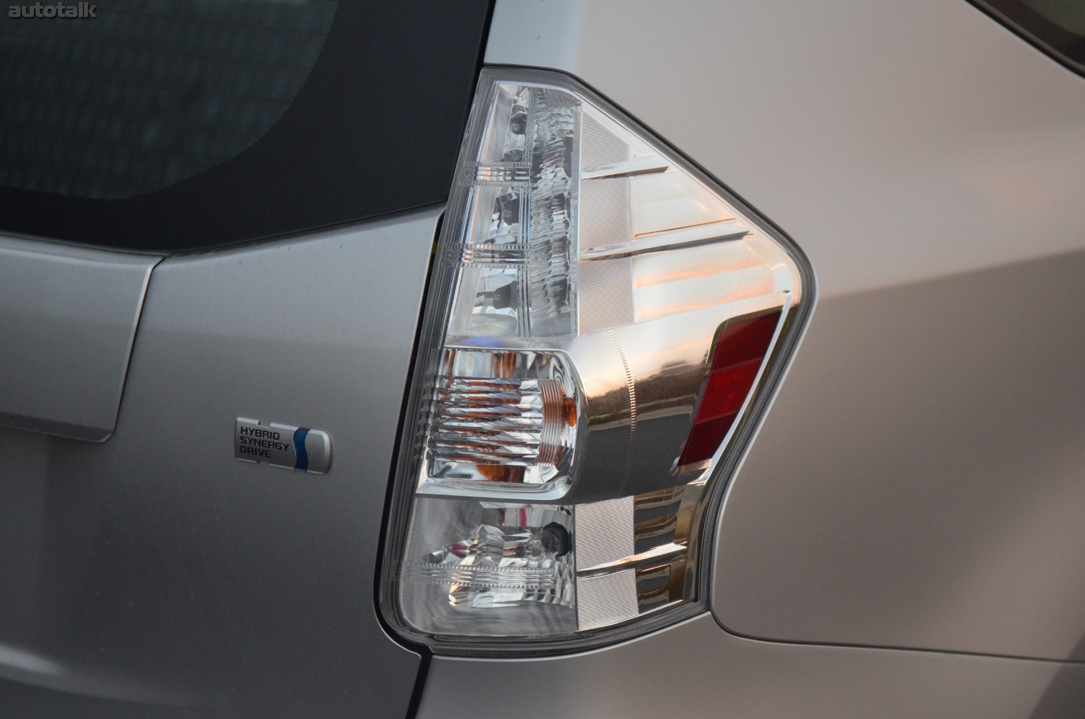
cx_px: 542
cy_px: 360
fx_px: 2481
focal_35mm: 82
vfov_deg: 16.5
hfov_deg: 24.7
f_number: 2.8
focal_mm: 55
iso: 1600
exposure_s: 1/125
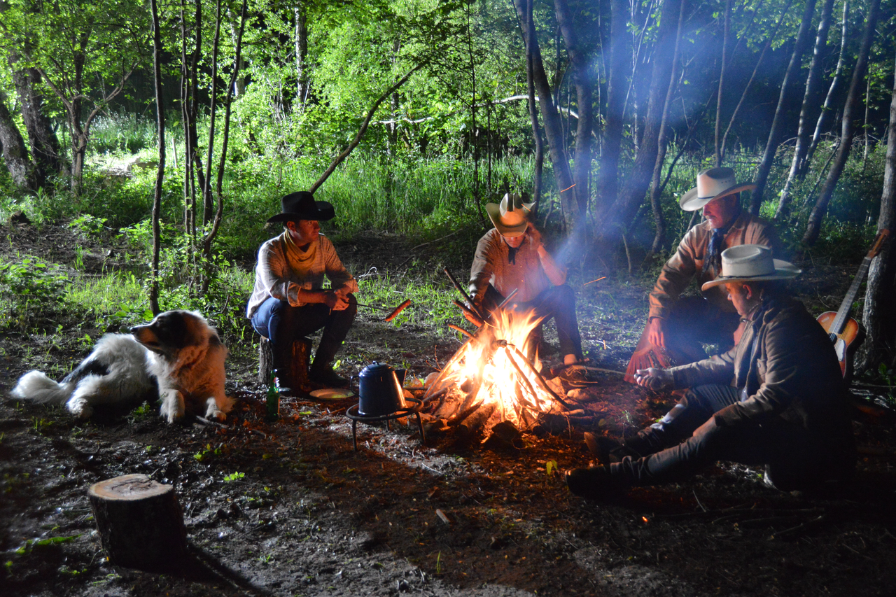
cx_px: 448
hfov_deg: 49.6
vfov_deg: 34.2
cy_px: 298
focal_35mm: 39
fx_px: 970
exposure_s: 1/15
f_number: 4
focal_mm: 26
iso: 3200
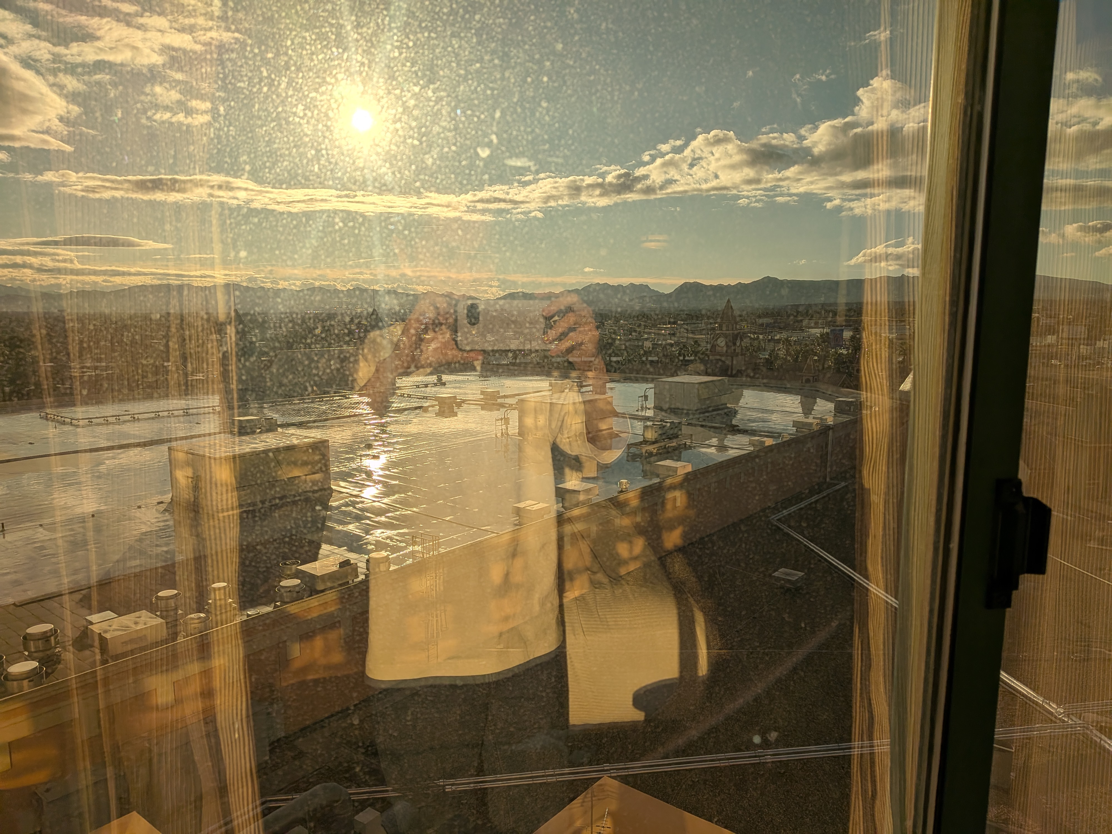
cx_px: 556
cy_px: 417
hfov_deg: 71.6
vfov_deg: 56.8
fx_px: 771
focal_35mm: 24
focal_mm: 4.53
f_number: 1.7
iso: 31
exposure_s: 1/17544
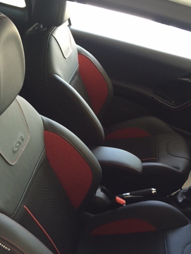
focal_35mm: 41
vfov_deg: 45.2
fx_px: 301
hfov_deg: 34.9
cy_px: 166
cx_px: 122
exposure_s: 1/30
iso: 100
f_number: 2.2
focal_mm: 4.15
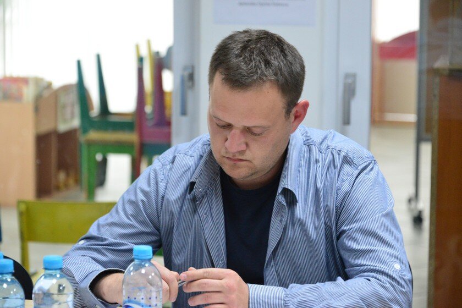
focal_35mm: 135
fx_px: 1732
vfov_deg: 10.2
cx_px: 231
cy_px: 154
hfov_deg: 15.2
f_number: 5.6
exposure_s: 1/125
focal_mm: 135
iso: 6400
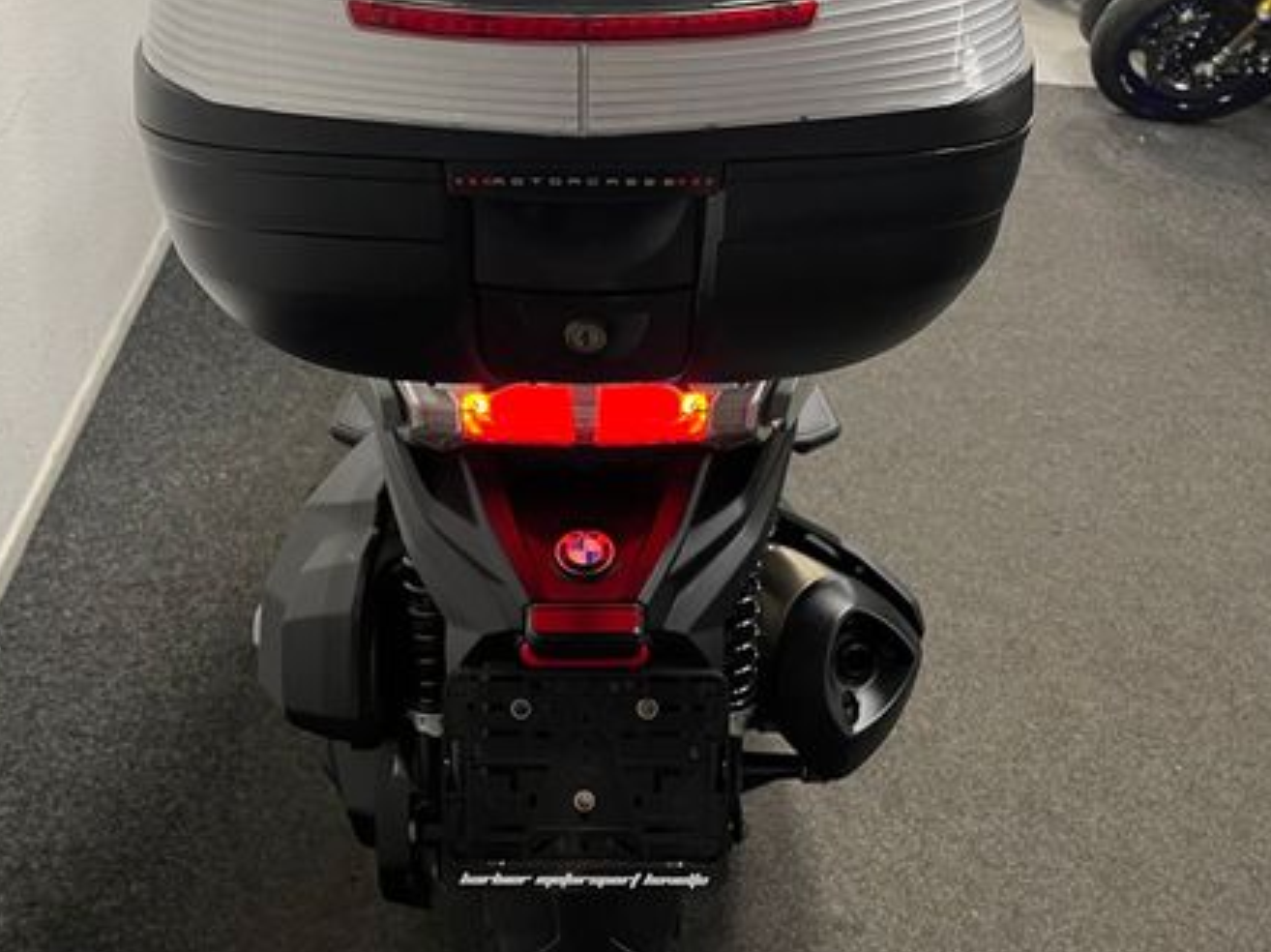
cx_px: 606
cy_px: 302
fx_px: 1394
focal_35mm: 38
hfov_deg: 49.0
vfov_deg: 37.2
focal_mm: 5.1
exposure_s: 1/50
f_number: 1.6
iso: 125
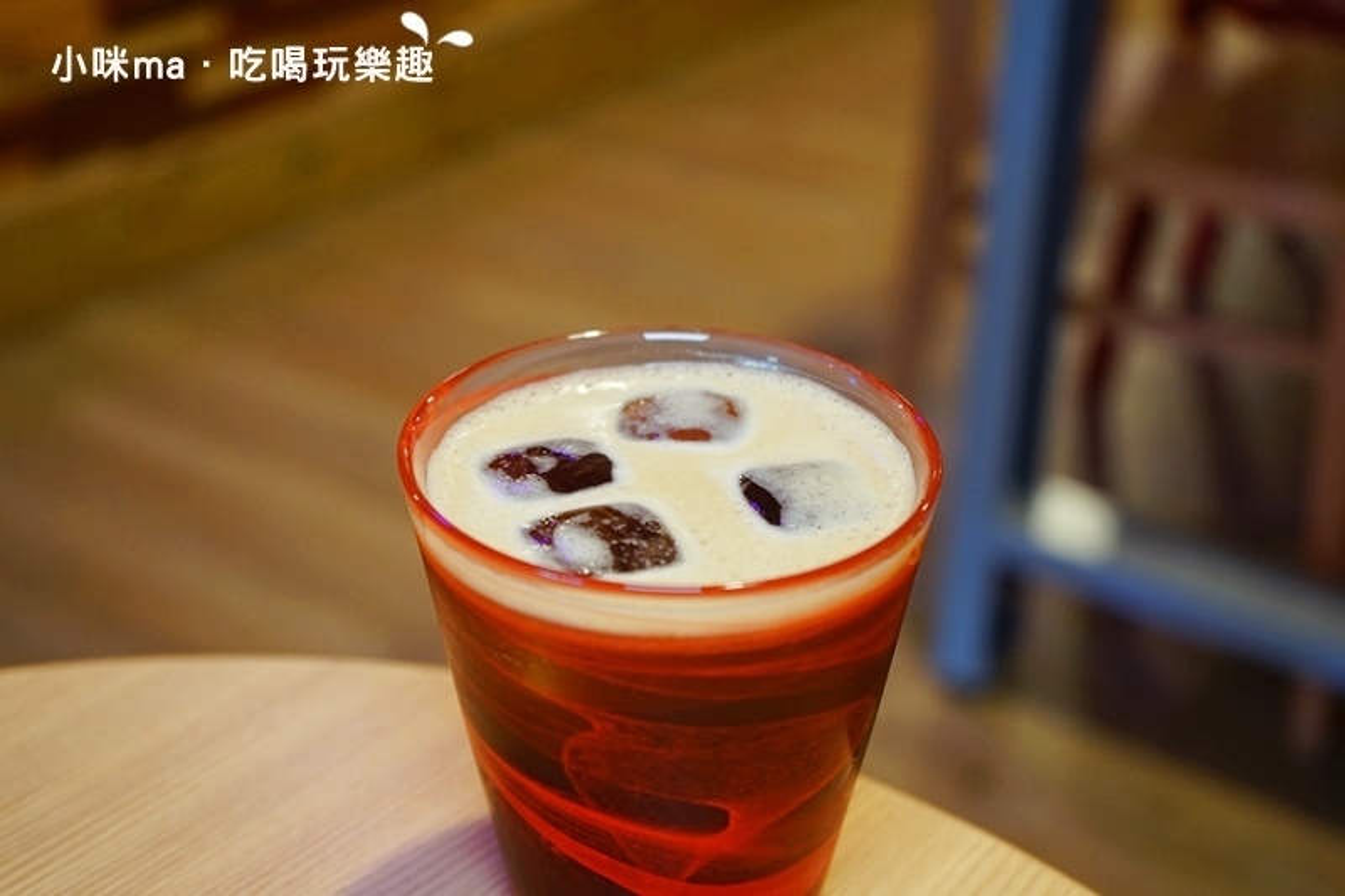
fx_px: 1681
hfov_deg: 43.6
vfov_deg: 29.9
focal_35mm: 45
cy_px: 448
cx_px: 672
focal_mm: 45
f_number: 4.5
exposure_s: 1/60
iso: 800
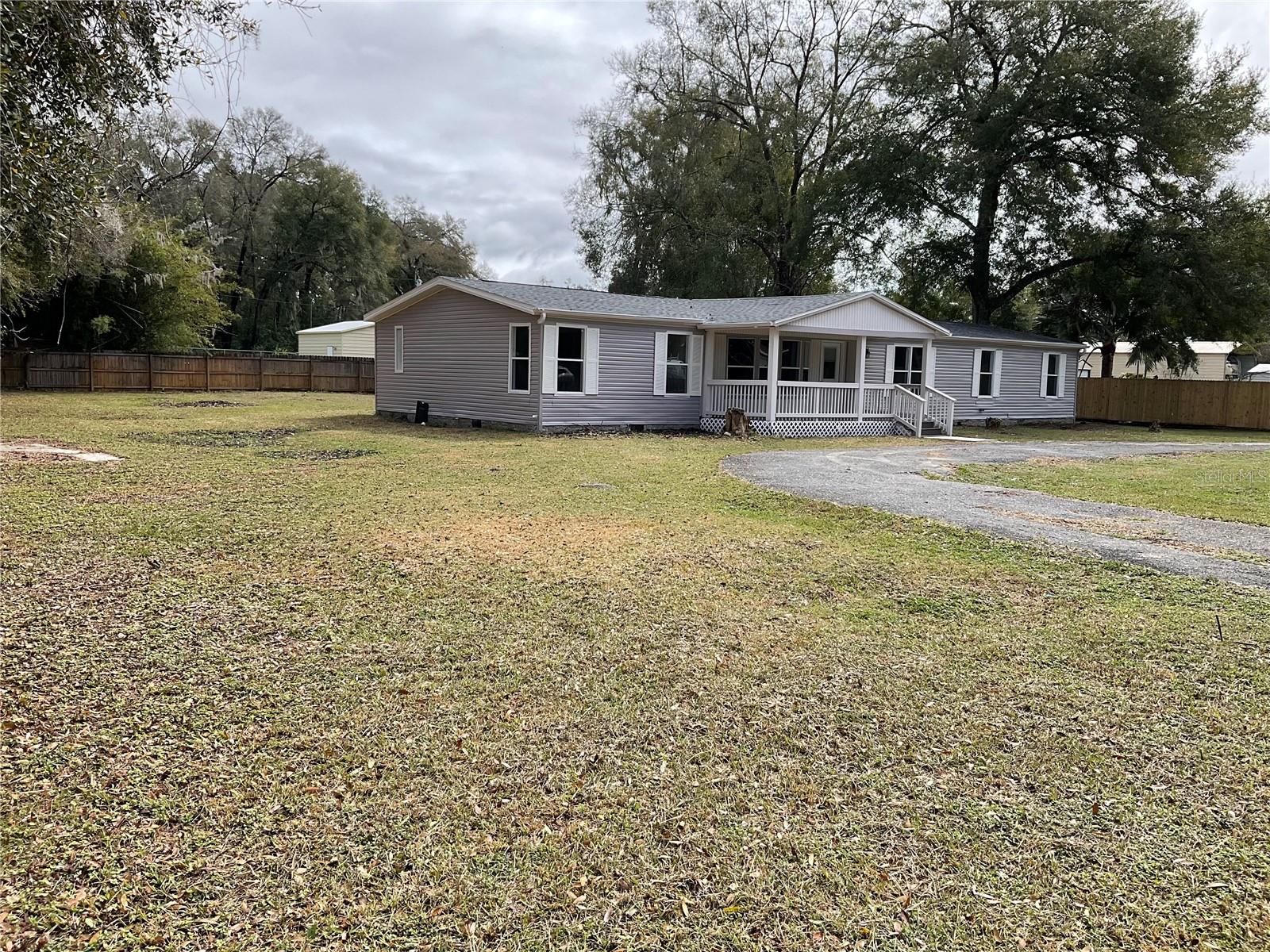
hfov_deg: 61.7
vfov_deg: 48.2
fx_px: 1064
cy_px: 476
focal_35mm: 29
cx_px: 635
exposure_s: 1/1451
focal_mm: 3
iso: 16
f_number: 1.8
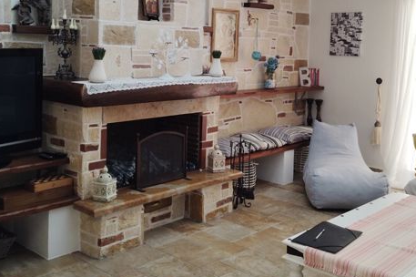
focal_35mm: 45
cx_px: 222
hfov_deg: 43.6
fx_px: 520
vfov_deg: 29.5
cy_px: 79
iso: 531
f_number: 1.8
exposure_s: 1/33.3
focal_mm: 4.22
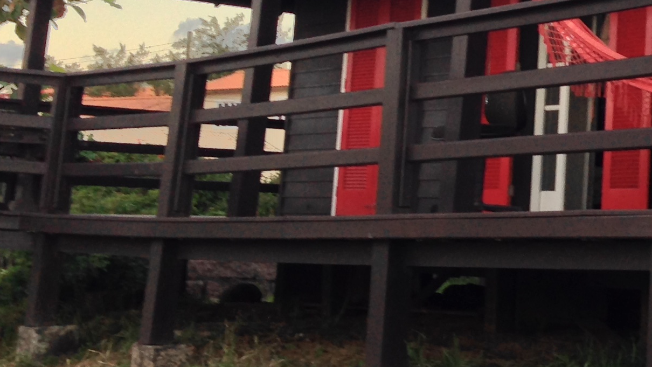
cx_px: 744
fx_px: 1677
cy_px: -6
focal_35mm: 97
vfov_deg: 12.3
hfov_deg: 20.8
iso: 50
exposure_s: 1/40
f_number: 2.4
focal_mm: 4.12
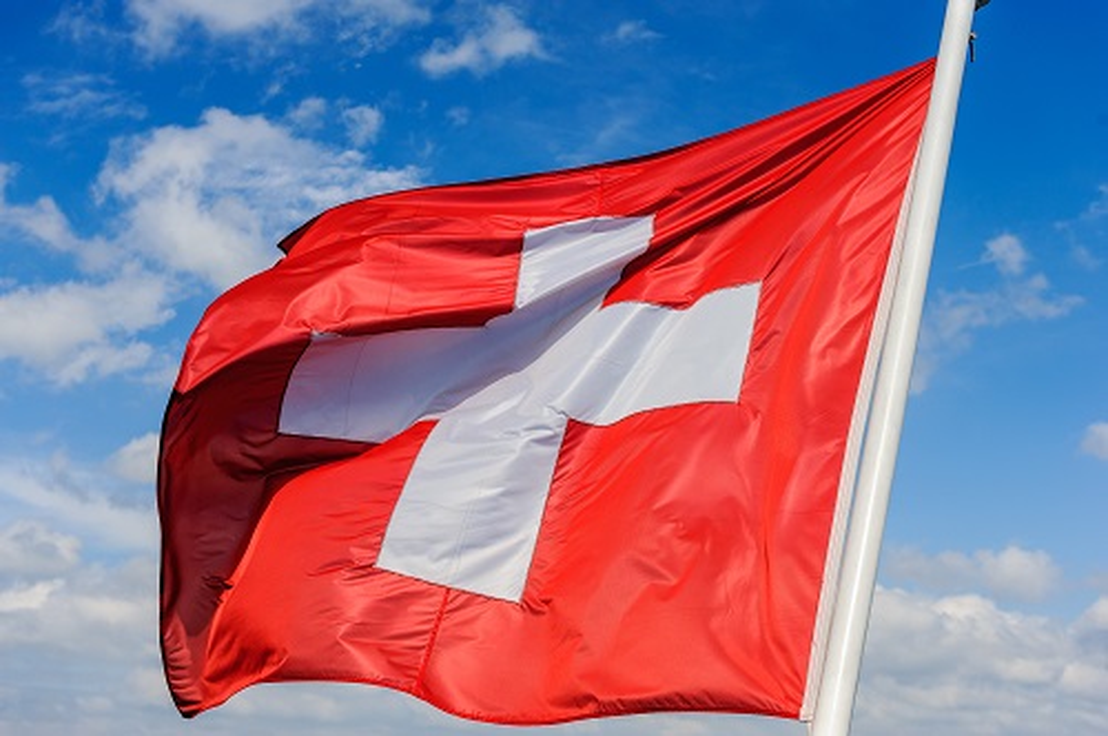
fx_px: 1537
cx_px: 554
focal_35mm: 50
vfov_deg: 26.9
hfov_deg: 39.6
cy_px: 368
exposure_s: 1/3200
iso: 400
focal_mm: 50
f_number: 5.6
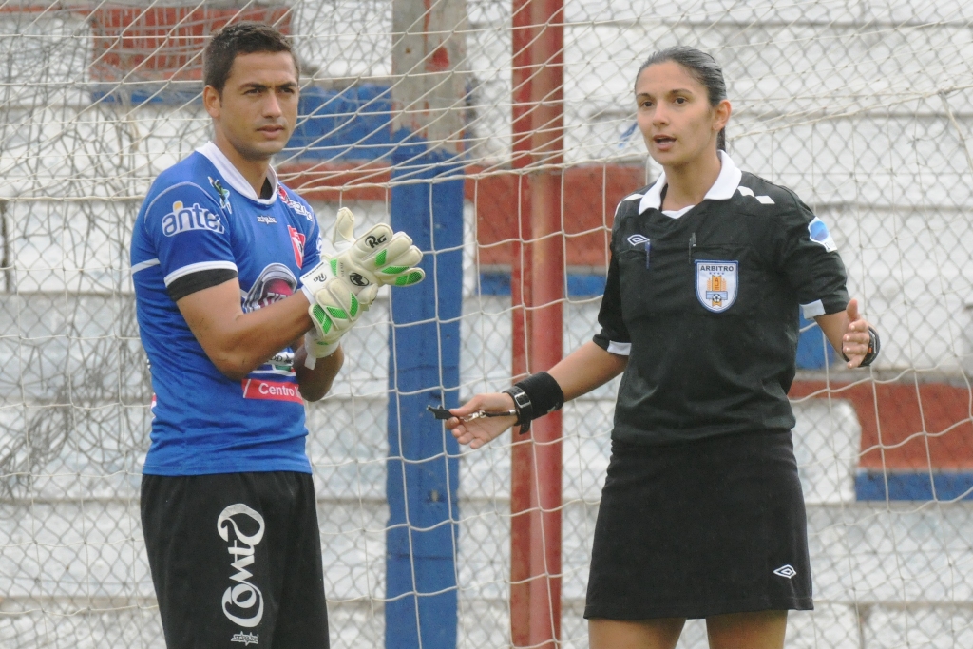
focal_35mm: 630
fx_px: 17029
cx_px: 486
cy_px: 324
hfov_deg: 3.3
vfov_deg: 2.2
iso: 1000
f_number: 8
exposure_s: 1/400
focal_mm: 420
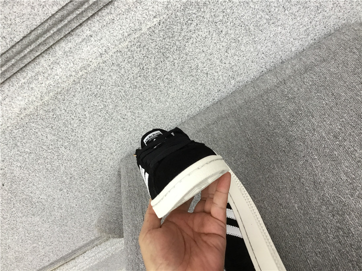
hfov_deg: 58.4
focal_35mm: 31
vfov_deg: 45.4
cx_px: 181
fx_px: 324
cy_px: 136
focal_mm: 3.3
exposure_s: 1/33
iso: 64
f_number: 2.4
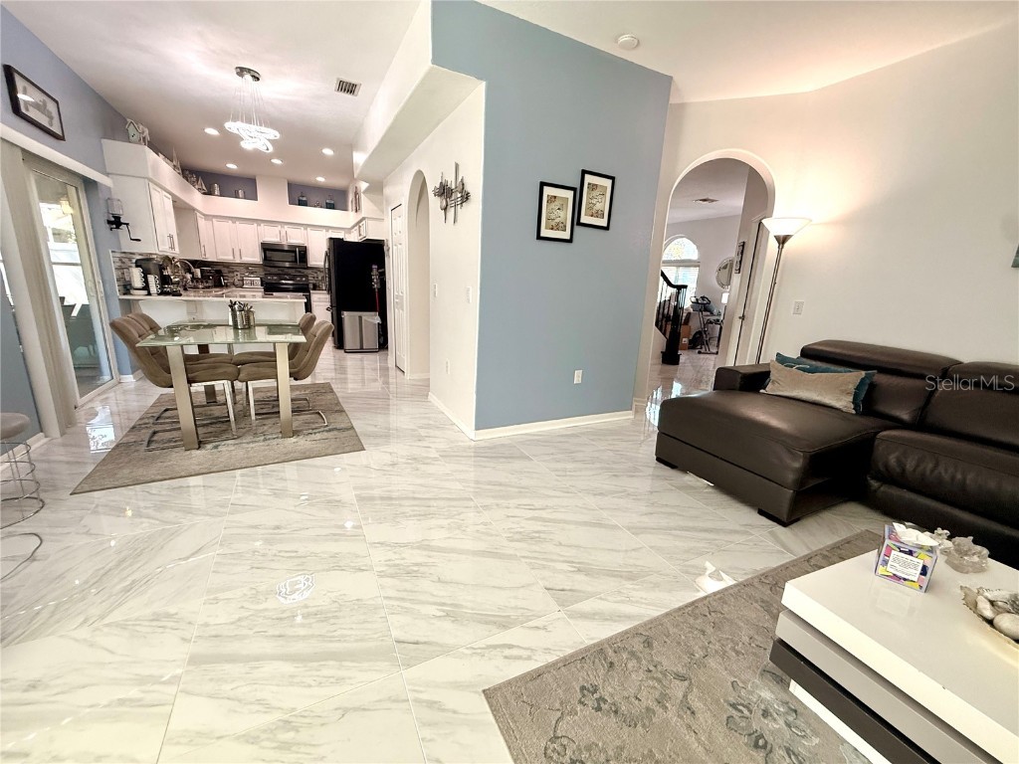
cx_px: 510
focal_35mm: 14
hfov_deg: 102.1
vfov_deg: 85.7
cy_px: 382
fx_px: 412
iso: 200
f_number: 2.2
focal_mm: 2.22
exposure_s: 1/120
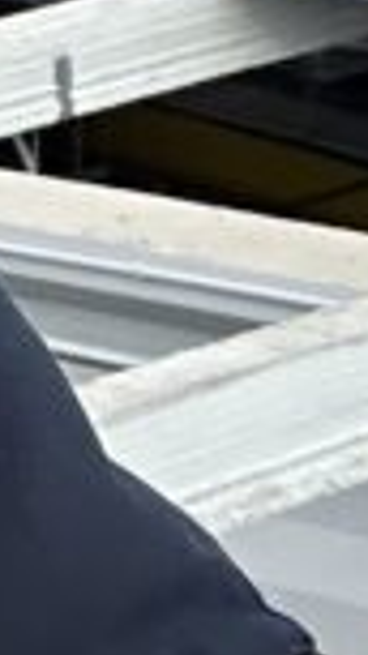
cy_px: -338
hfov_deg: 4.8
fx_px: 4357
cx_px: -398
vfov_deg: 8.4
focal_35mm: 251
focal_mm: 2.69
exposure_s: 1/981
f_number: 1.9
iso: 25
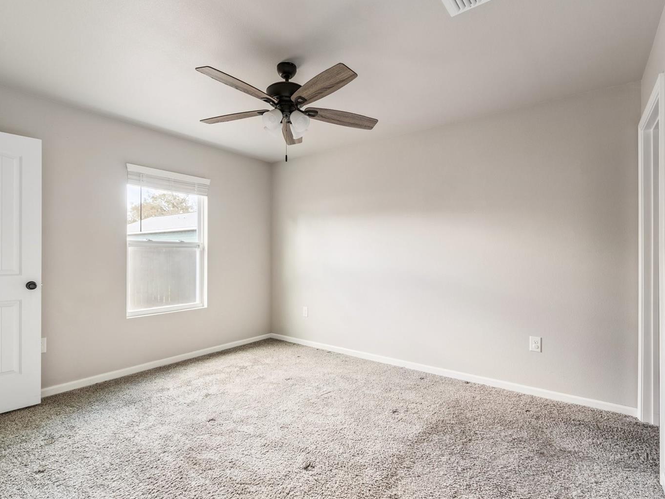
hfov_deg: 91.0
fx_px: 327
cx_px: 320
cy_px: 252
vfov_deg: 74.7
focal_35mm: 17
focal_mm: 10
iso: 200
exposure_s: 1/1.67
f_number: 8
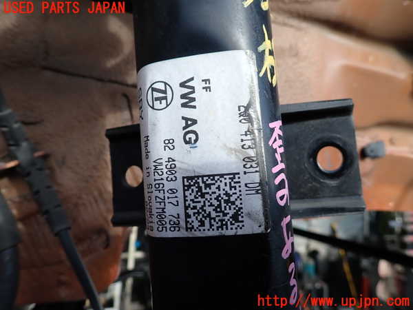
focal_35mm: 25
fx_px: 298
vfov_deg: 54.9
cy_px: 155
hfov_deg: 69.4
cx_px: 206
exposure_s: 1/400
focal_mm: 4.5
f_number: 2.8
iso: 100
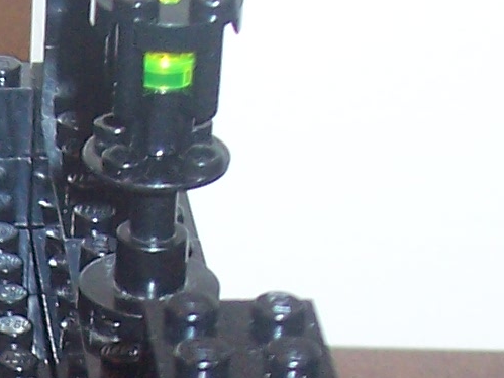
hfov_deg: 9.9
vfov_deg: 7.4
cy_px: 705
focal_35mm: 194
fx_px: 2824
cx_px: -254
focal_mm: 7
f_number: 3
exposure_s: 1/60
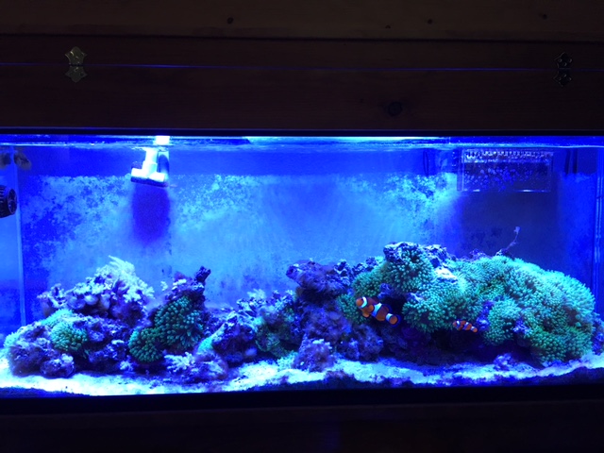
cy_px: 226
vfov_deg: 48.2
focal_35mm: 29
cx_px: 302
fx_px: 506
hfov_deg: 61.7
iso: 40
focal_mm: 4.15
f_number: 2.2
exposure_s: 1/30
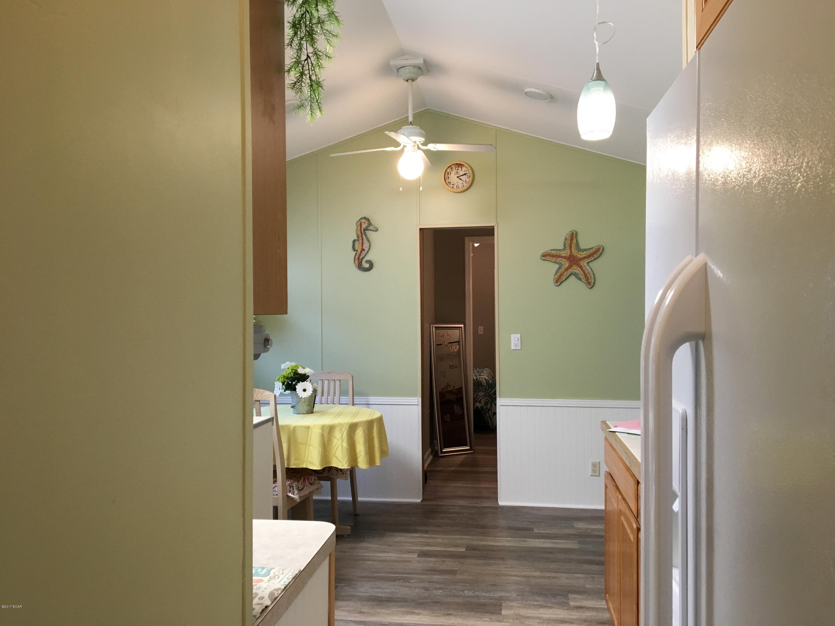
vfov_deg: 48.2
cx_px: 418
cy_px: 313
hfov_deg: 61.7
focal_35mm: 29
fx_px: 700
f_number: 2.2
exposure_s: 1/30
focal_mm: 4.15
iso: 80
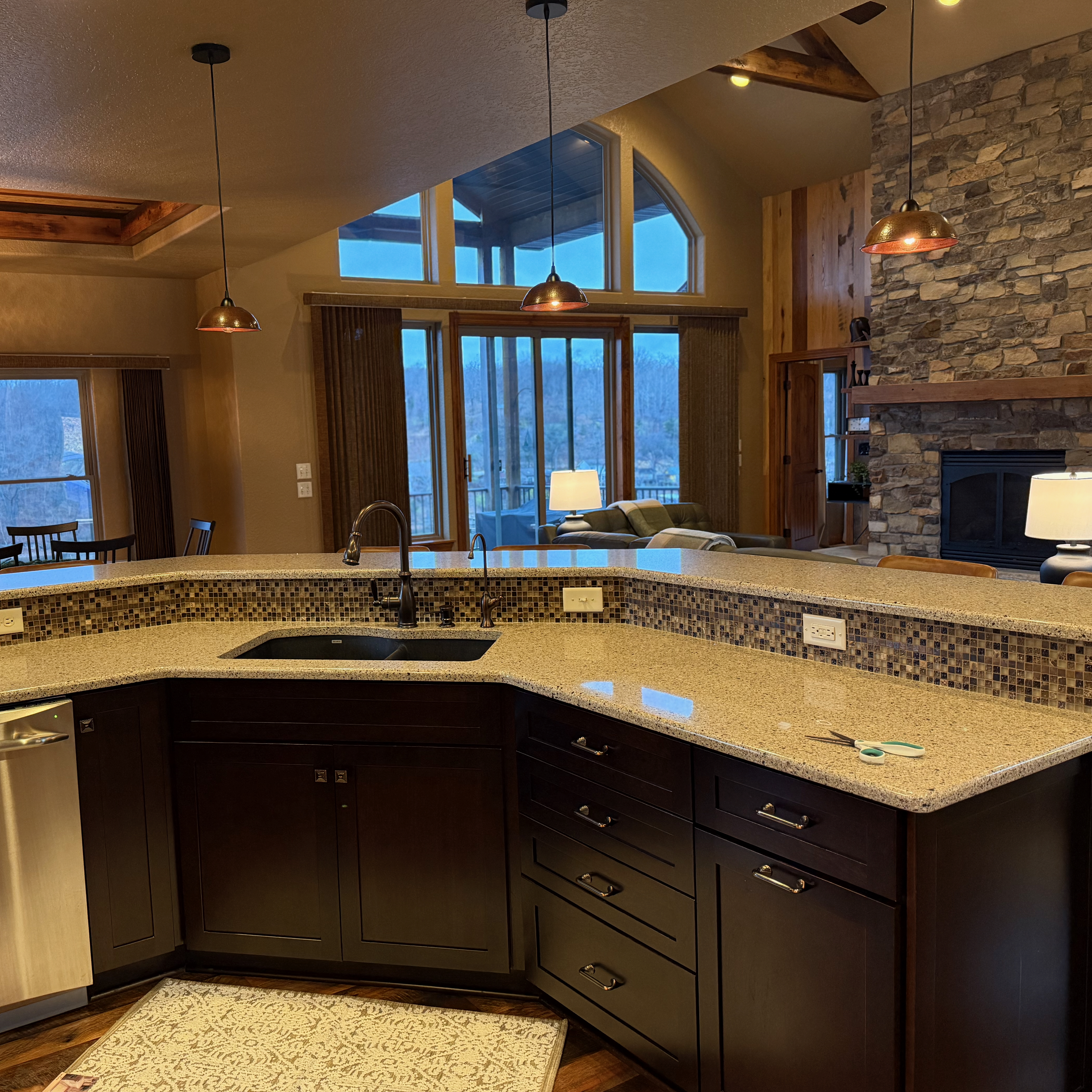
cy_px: 550
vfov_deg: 55.6
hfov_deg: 55.3
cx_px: 452
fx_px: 1035
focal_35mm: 29
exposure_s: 1/60
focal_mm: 6.76
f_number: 1.78
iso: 500
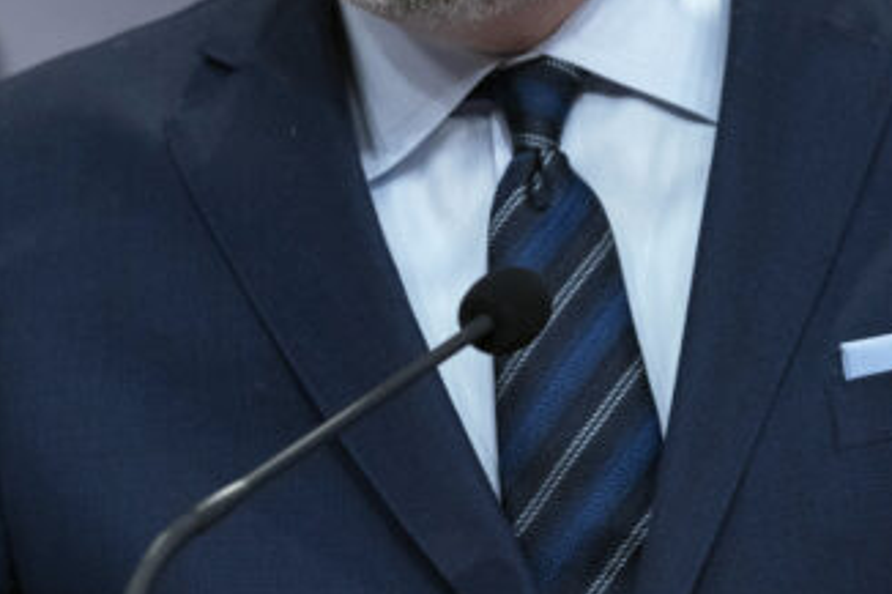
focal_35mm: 335
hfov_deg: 6.2
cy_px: -99
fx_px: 8296
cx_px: 539
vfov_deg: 4.1
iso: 2000
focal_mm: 142
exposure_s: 1/400
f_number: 4
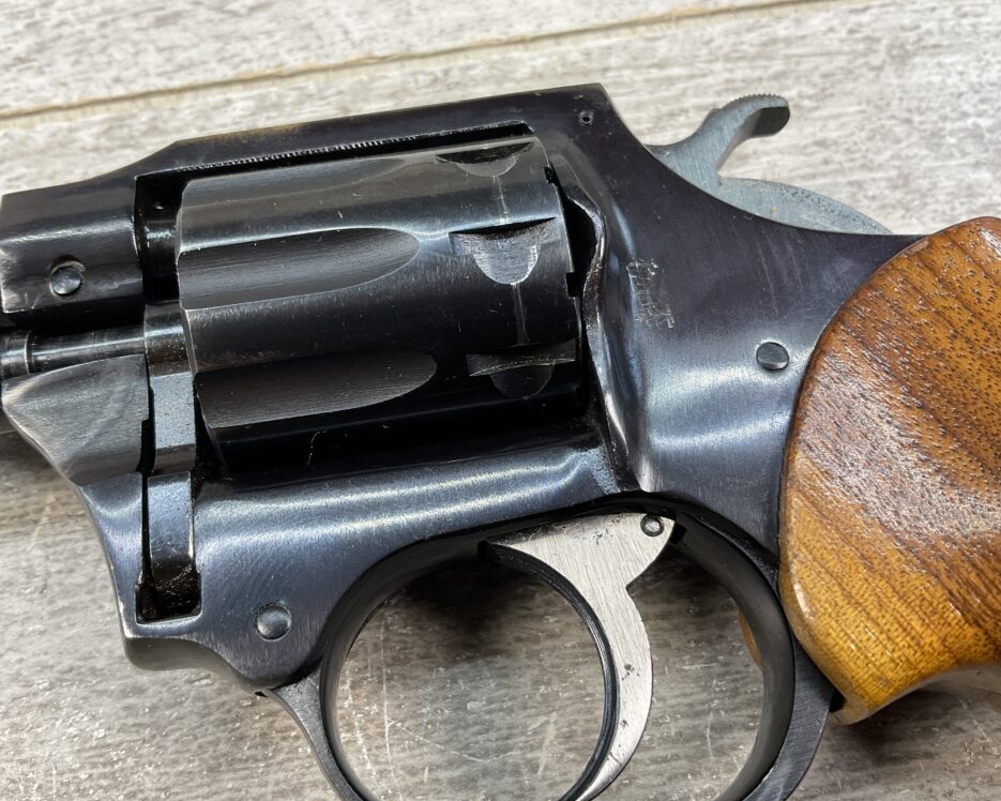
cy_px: 393
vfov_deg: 47.1
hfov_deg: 57.2
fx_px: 918
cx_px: 480
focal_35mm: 31
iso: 25
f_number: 1.8
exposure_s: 1/120
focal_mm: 3
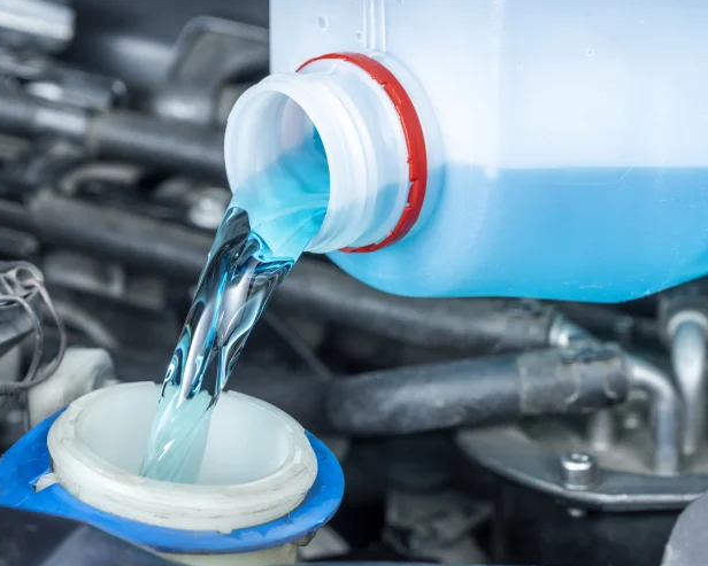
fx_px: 1677
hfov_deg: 23.8
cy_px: 285
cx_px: 348
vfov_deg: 19.2
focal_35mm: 80
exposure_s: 1/250
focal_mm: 70
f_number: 9
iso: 100
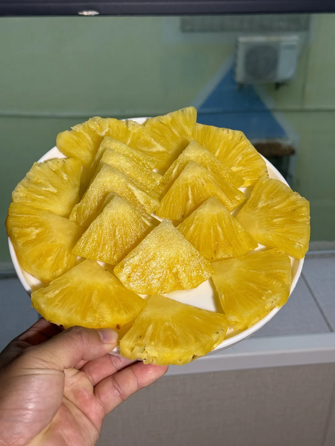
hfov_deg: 30.3
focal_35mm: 48
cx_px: 168
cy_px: 223
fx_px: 619
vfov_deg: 39.7
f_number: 1.78
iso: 64
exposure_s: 1/995
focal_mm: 6.86
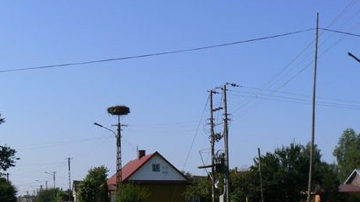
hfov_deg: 33.8
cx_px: 101
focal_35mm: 61
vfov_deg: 19.6
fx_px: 582
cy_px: 151
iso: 80
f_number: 8
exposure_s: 1/500
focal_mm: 6
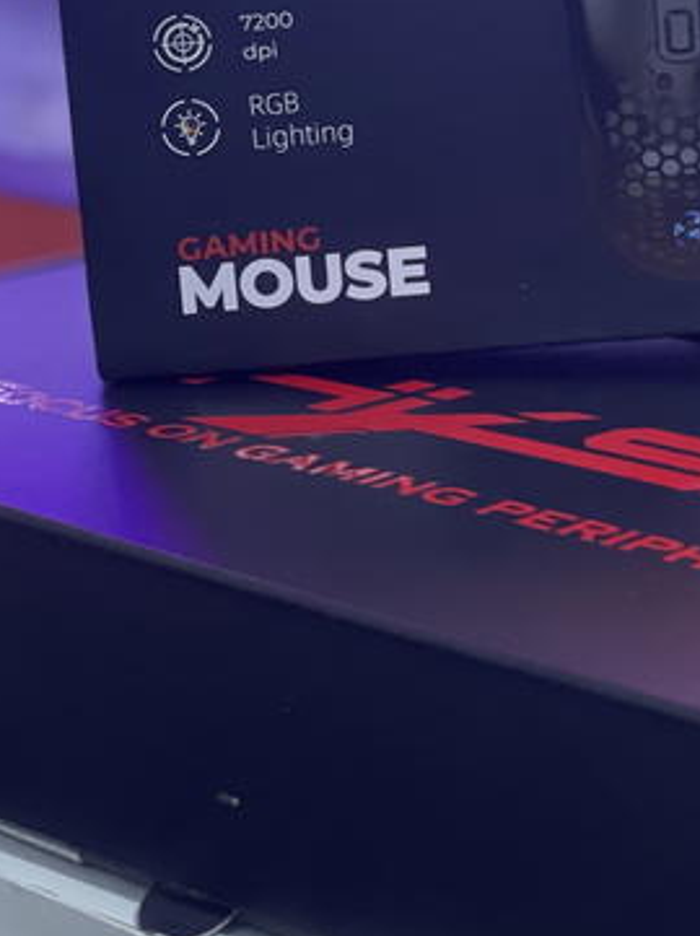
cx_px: 633
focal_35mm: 142
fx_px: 3835
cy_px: 93
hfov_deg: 10.4
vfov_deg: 13.8
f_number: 2.2
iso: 250
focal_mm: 7.5
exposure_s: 1/82
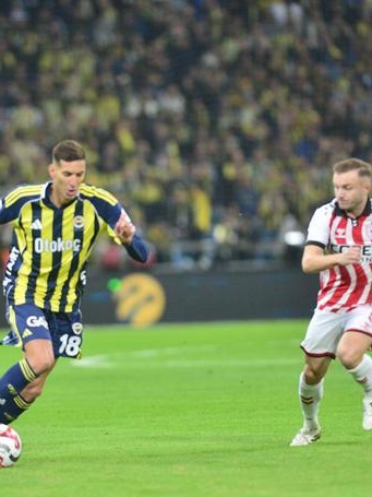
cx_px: 100
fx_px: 6996
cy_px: 280
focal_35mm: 488
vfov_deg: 4.1
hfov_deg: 3.0
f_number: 2.8
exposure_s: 1/1000
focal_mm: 300
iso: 1250
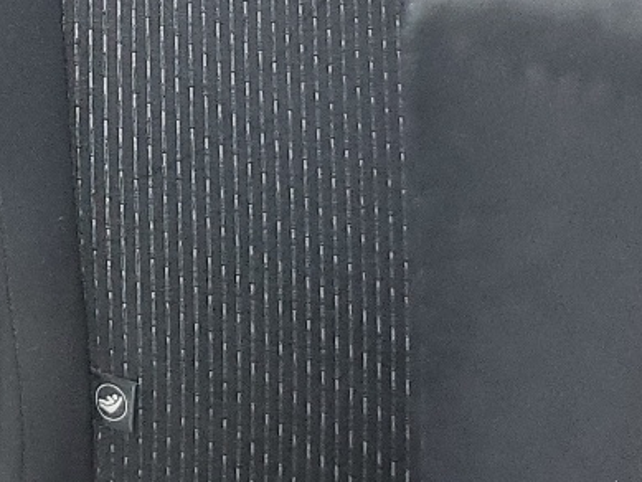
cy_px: -337
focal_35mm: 107
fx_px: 1985
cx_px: -484
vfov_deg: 12.8
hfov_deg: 15.9
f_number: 1.5
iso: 112
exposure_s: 1/60.2
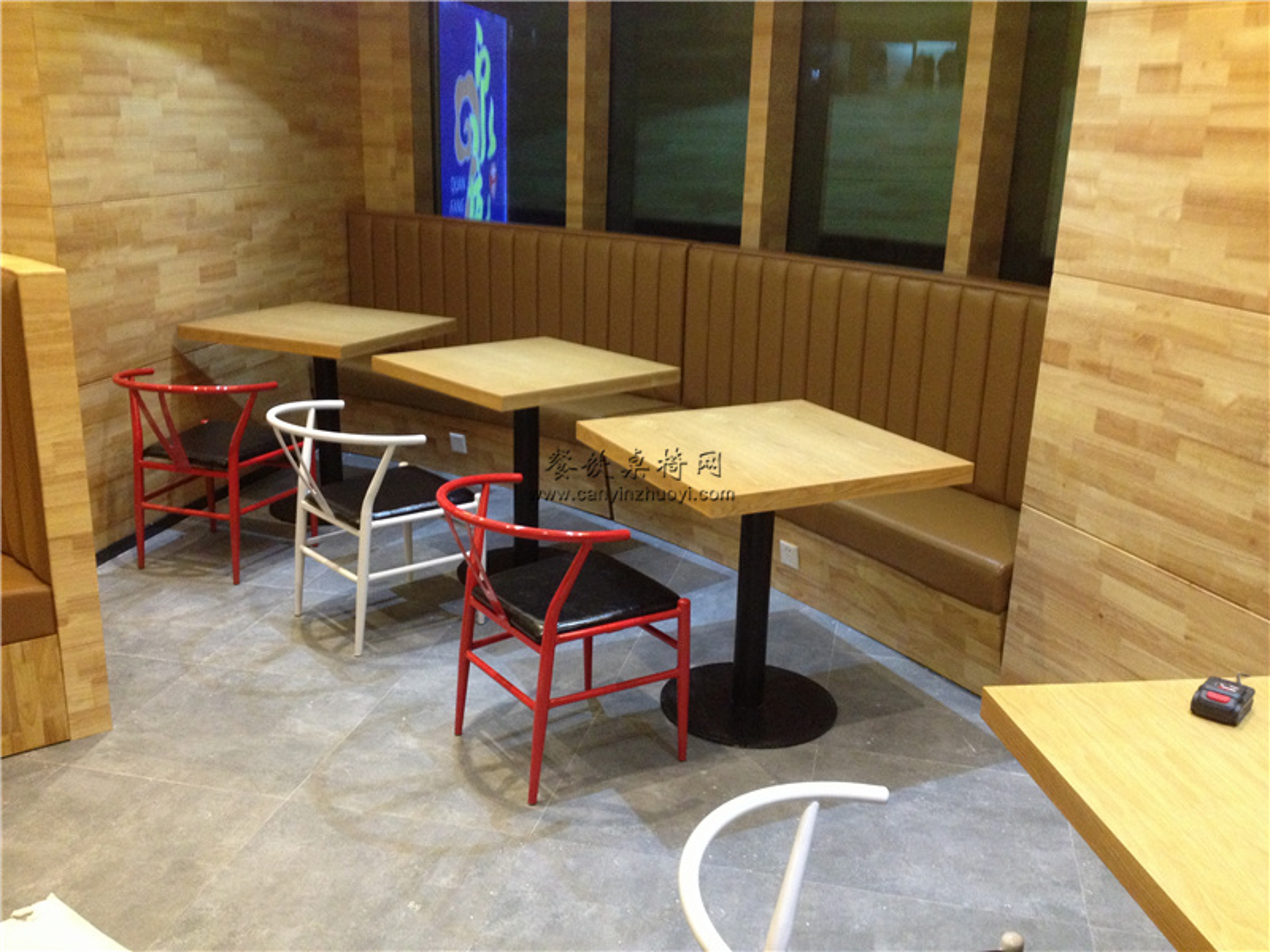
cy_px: 476
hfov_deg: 52.6
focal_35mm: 35
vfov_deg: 40.7
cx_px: 635
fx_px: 1284
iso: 320
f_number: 2.4
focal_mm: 4.28
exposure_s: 1/20
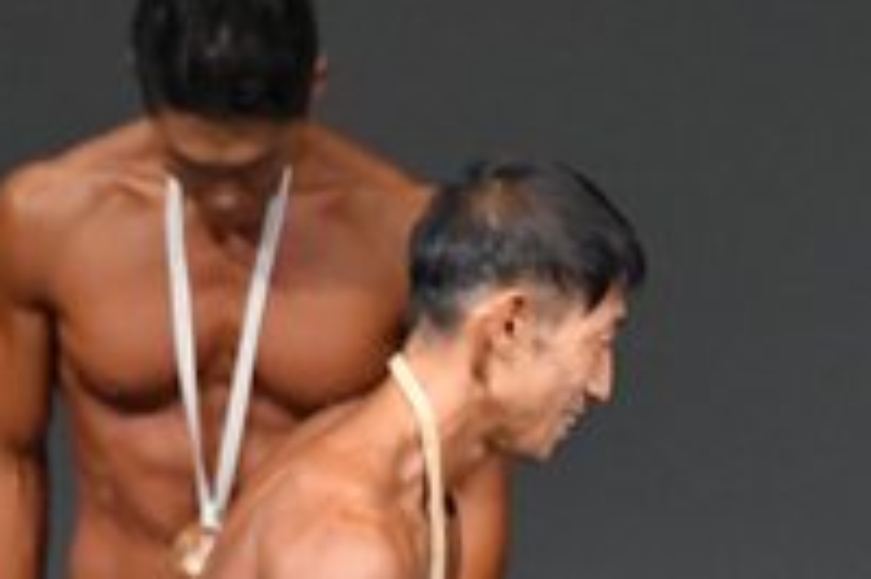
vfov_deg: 1.0
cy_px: 971
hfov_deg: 1.5
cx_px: 969
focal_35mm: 1336
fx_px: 32296
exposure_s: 1/400
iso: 5000
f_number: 5.6
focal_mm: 230
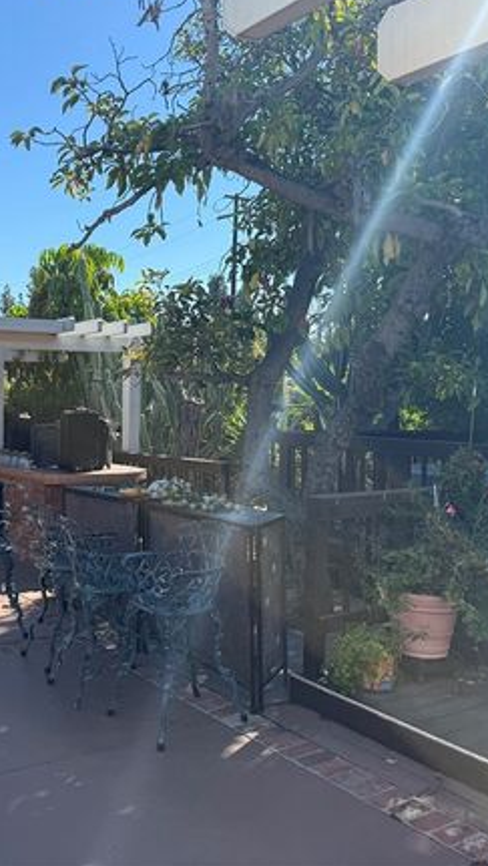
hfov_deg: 32.5
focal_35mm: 36
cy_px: 421
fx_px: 827
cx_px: 143
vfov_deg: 55.3
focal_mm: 6.76
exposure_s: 1/2611
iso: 100
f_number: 1.78
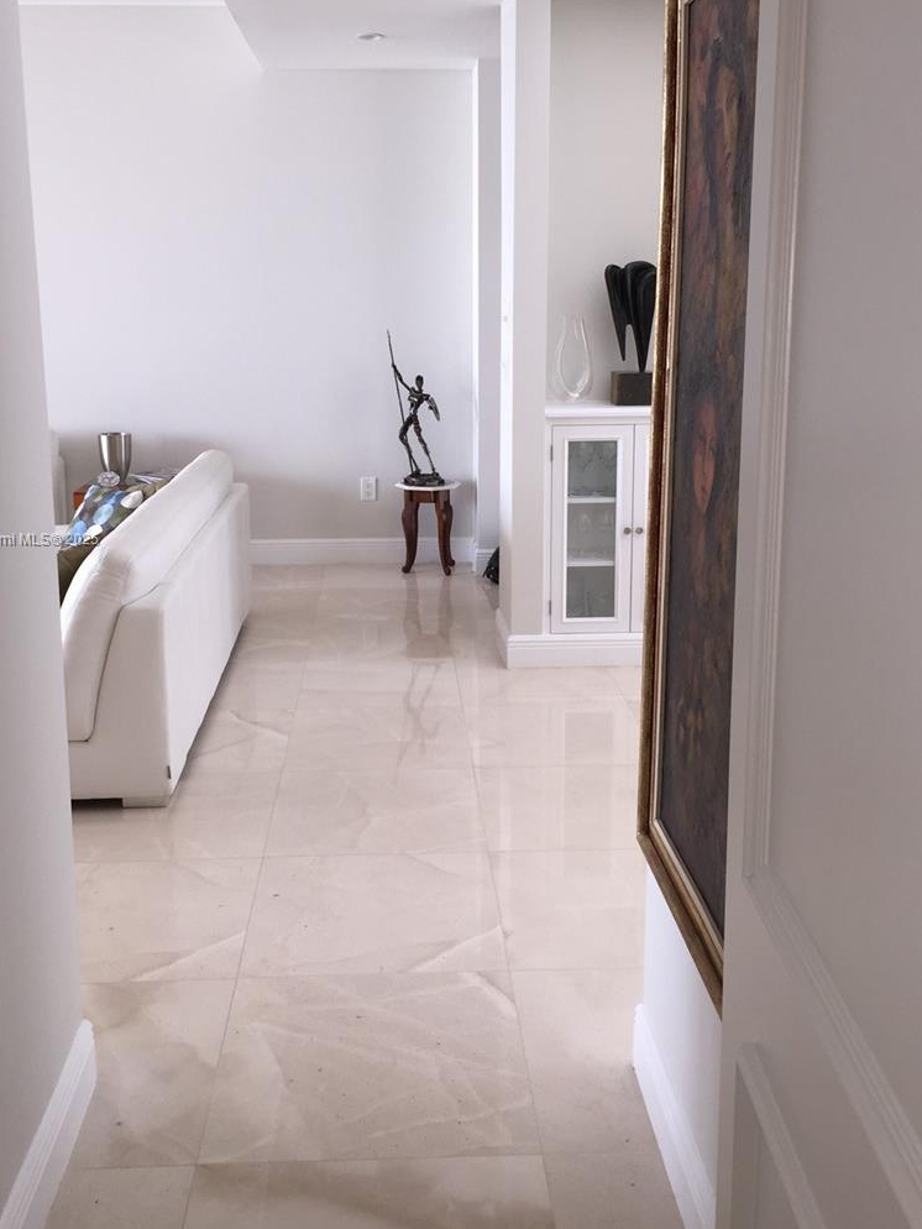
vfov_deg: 52.5
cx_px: 429
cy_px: 540
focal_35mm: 35
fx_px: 1242
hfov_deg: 40.7
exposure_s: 1/44
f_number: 2.2
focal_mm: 4.15
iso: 32
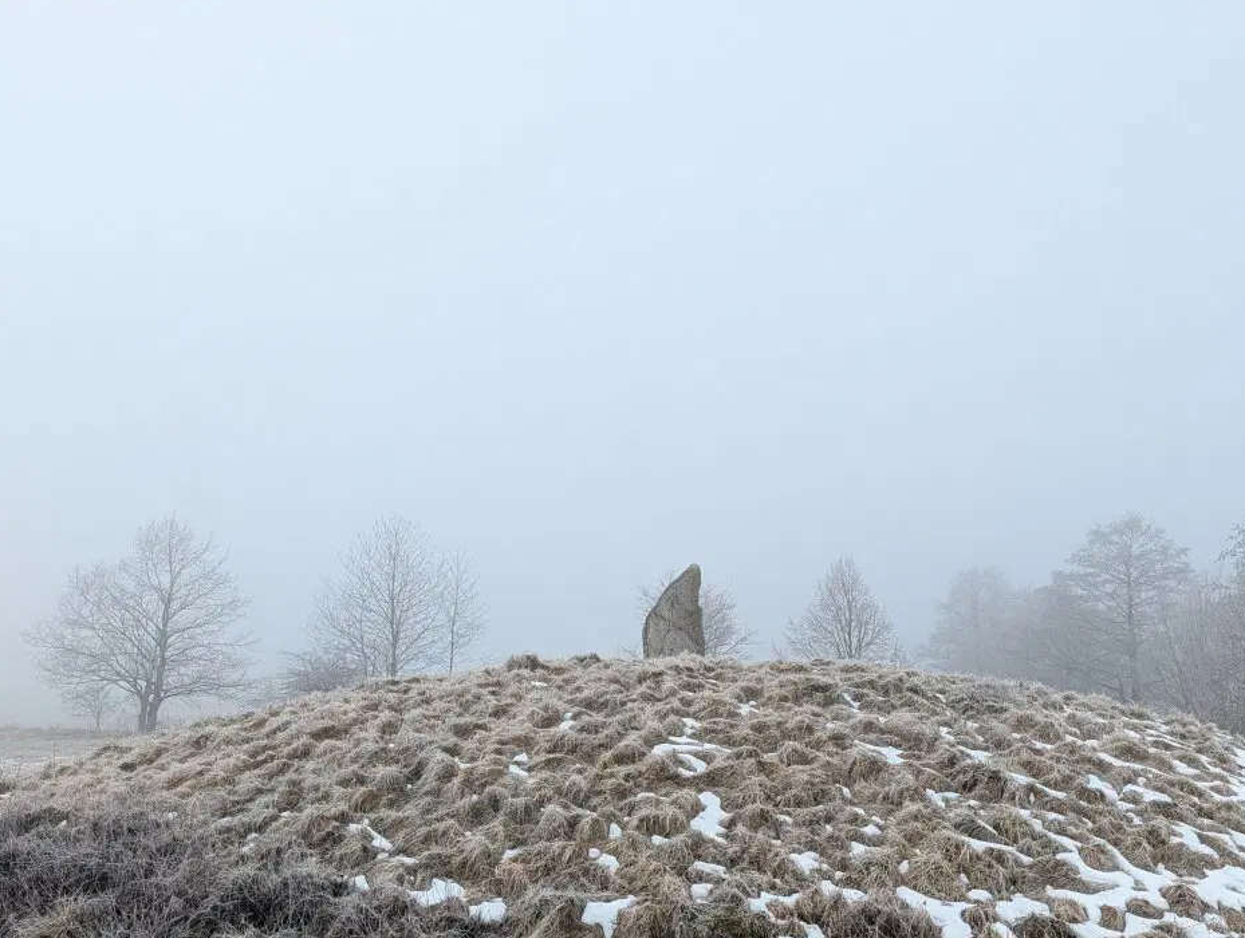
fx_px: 1117
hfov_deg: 58.2
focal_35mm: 31
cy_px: 515
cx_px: 683
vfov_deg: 45.5
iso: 36
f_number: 1.68
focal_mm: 6.9
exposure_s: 1/607
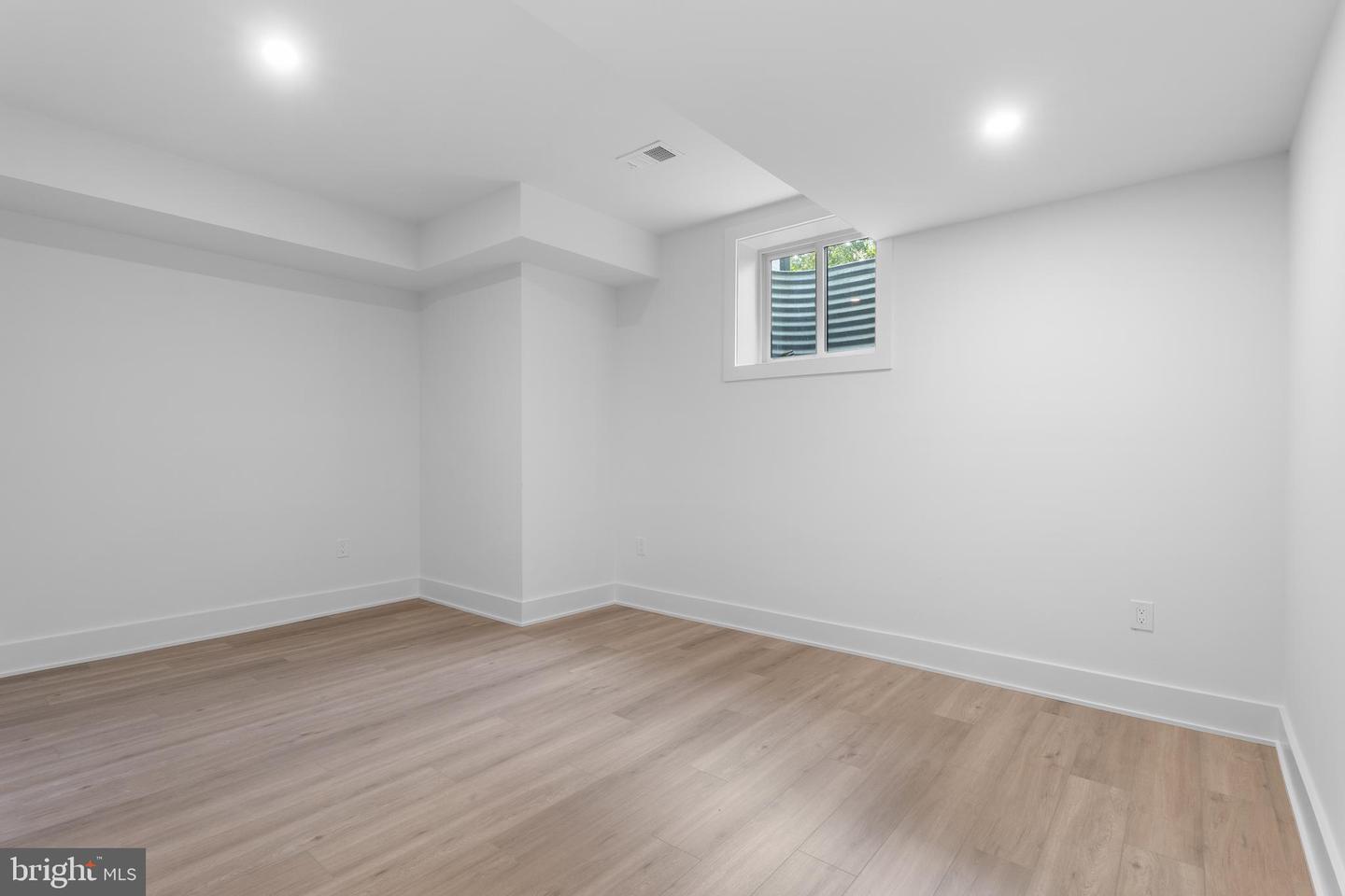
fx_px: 598
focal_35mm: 16
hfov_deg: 96.7
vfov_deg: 73.7
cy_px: 448
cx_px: 672
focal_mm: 16
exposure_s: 1/3
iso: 640
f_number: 9
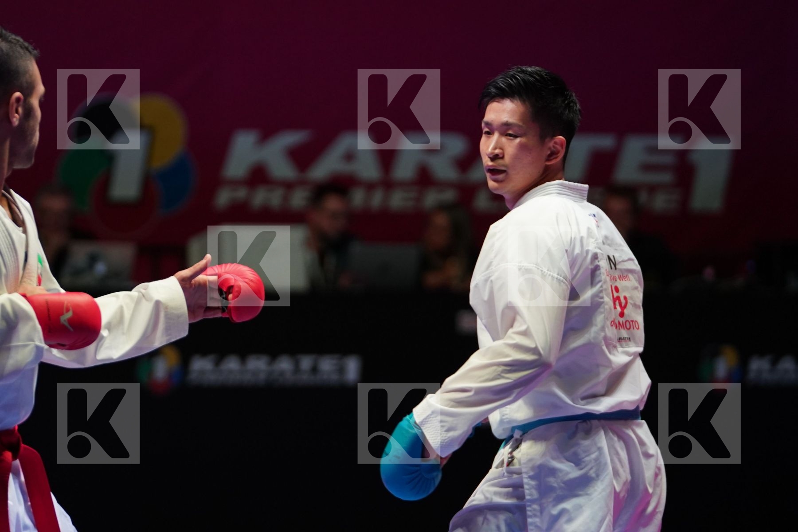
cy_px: 266
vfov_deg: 6.3
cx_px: 399
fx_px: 4854
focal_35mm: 219
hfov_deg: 9.4
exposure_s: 1/1000
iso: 1600
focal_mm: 146
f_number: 2.8
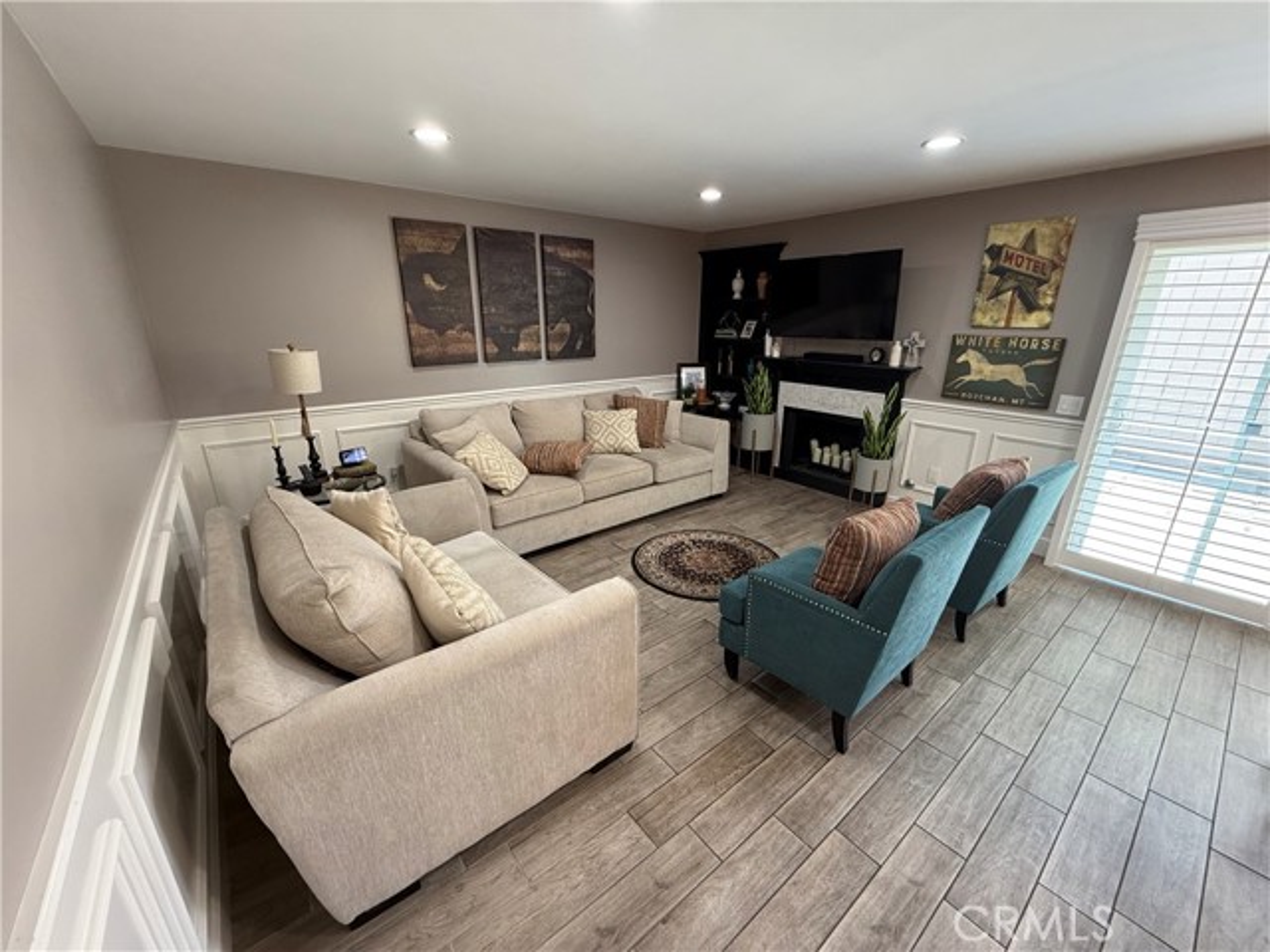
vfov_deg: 85.7
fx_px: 514
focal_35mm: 14
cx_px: 635
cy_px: 476
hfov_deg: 102.1
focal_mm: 2.22
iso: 250
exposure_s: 1/60
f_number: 2.2
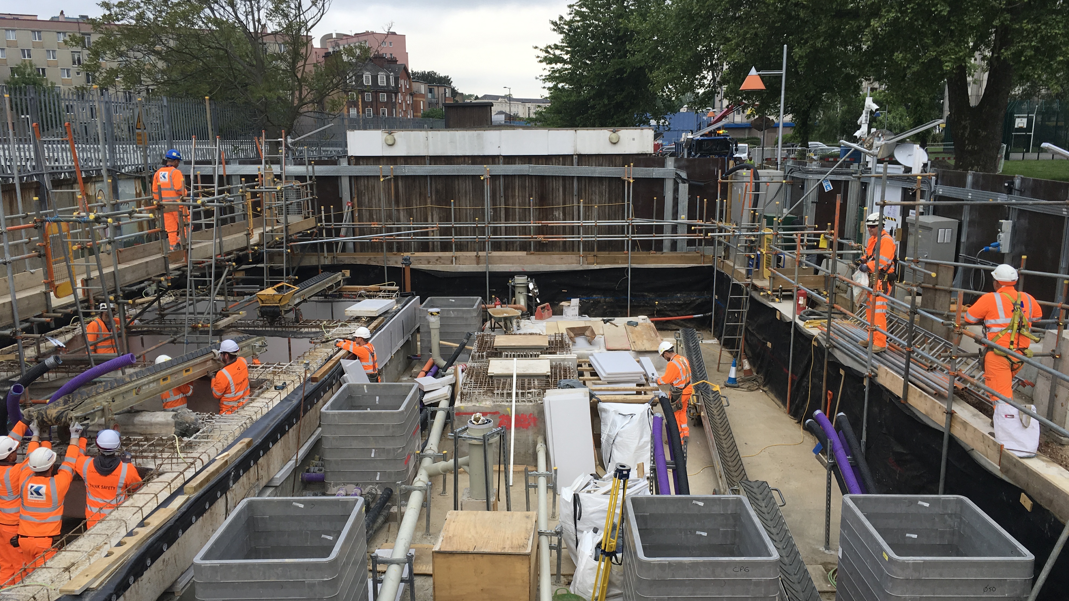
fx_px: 907
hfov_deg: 61.0
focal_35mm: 32
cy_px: 343
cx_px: 538
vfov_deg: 36.6
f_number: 2.2
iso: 25
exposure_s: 1/348
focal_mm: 4.15
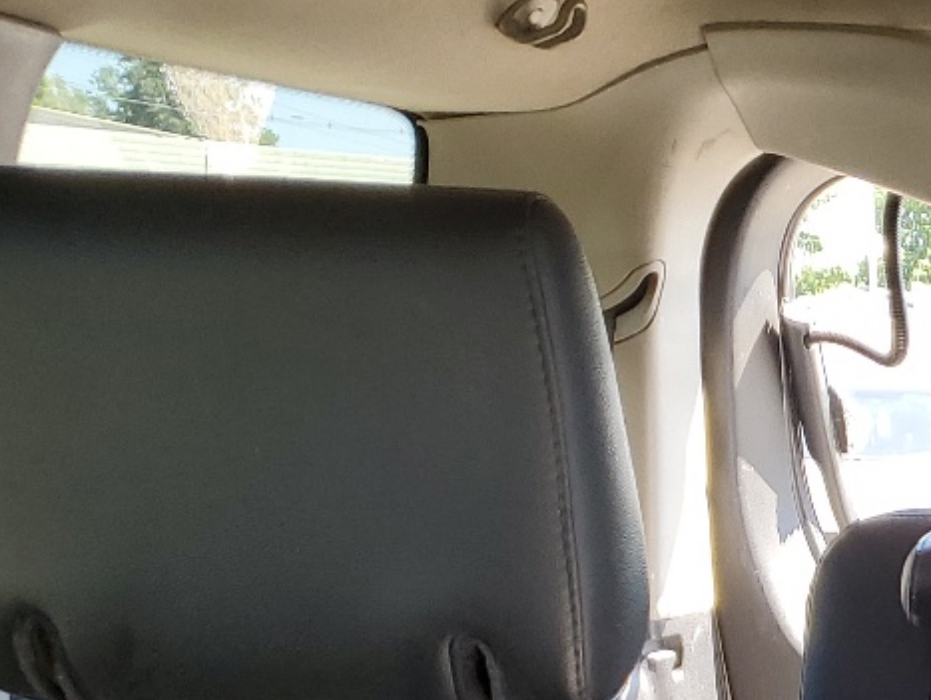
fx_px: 2396
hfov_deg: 19.0
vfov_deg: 16.0
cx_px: 1439
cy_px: 836
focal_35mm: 89
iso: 50
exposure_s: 1/141
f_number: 1.5
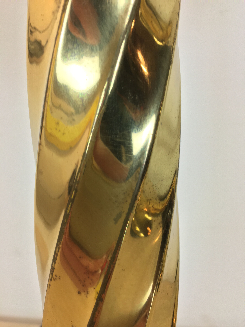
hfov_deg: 48.2
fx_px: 274
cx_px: 122
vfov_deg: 61.7
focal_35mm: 29
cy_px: 164
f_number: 2.2
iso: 50
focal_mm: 4.15
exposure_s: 1/33
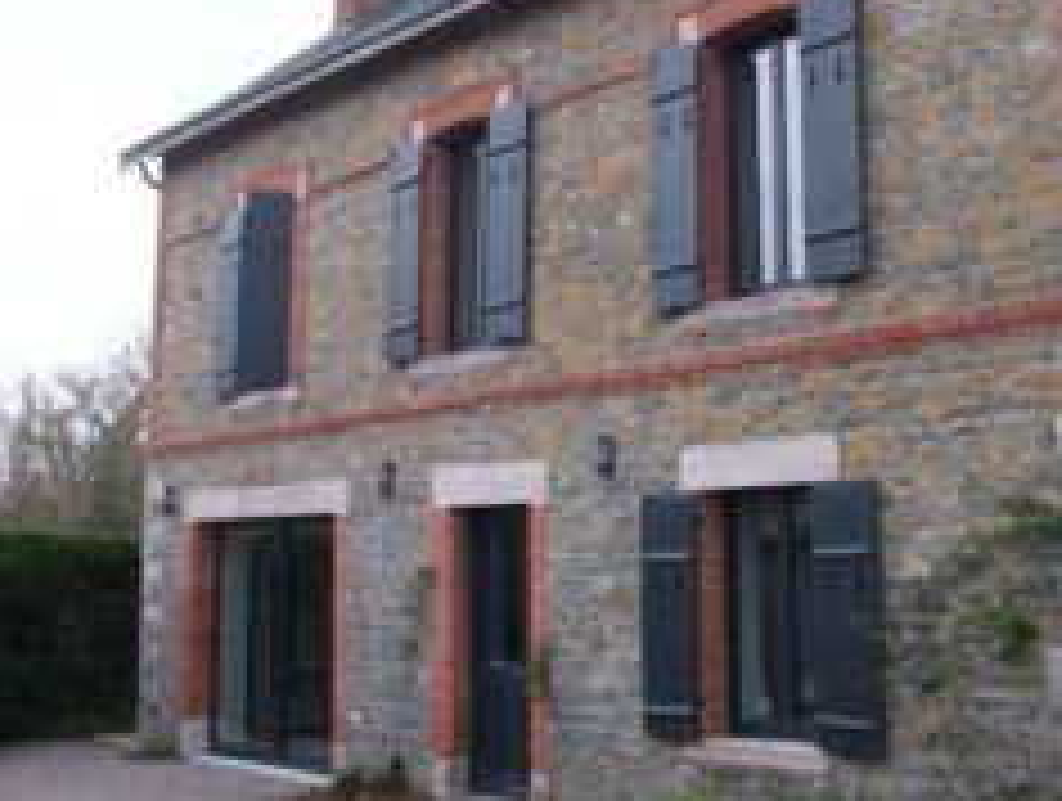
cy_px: 272
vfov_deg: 30.2
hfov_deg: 39.0
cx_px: 738
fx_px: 1476
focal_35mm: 48
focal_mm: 5.7
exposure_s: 1/173
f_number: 2.9
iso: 80
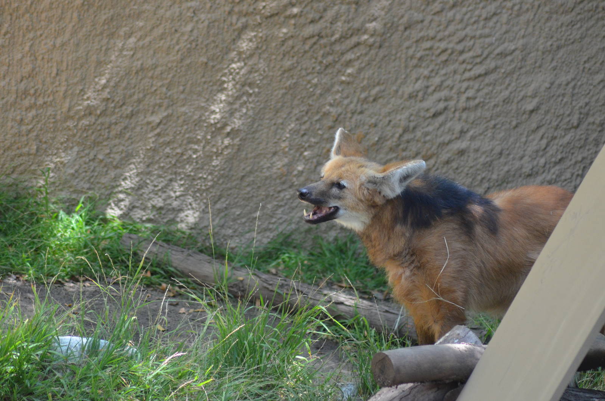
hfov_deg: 7.1
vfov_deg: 4.7
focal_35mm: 292
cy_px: 200
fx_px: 4906
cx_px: 302
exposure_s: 1/400
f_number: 4.8
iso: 1600
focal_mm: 195
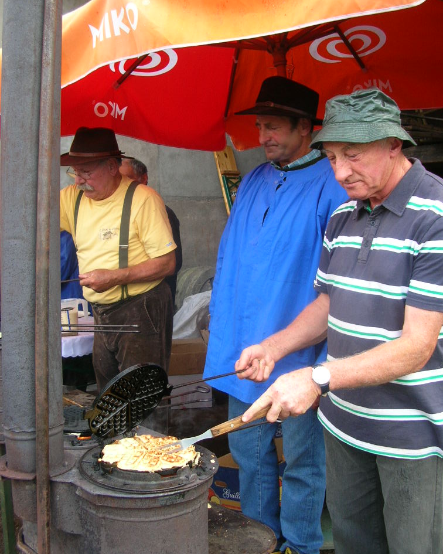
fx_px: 606
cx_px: 220
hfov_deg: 40.1
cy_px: 294
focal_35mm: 37
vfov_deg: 49.1
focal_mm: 5.8
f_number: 2.8
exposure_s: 1/70.4
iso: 50
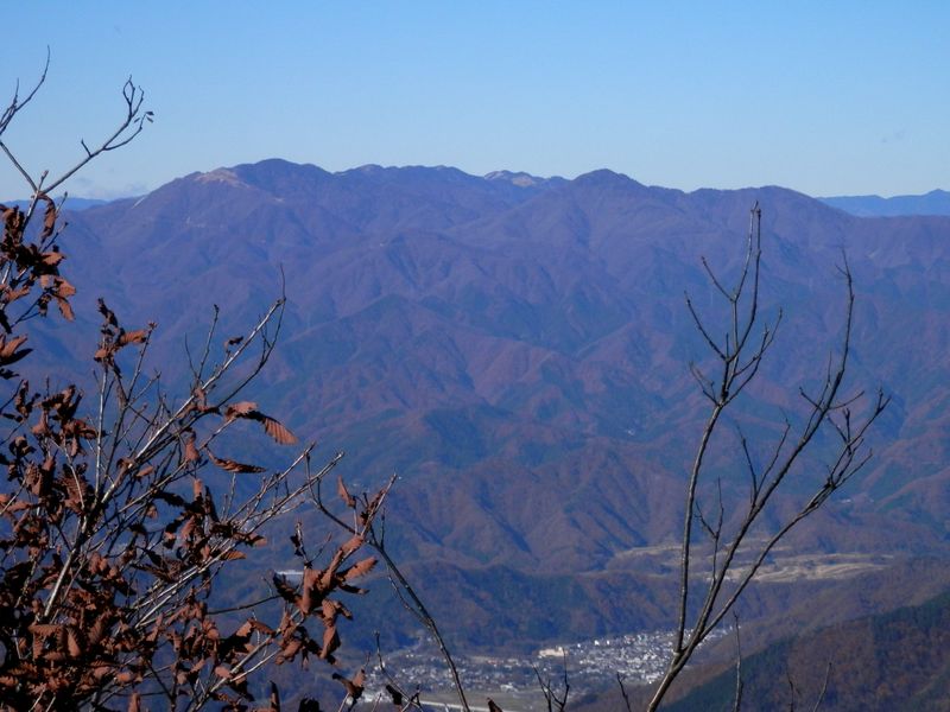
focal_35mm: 116
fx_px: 3183
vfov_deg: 12.8
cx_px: 475
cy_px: 356
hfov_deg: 17.0
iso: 125
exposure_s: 1/200
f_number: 14.6
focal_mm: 20.9
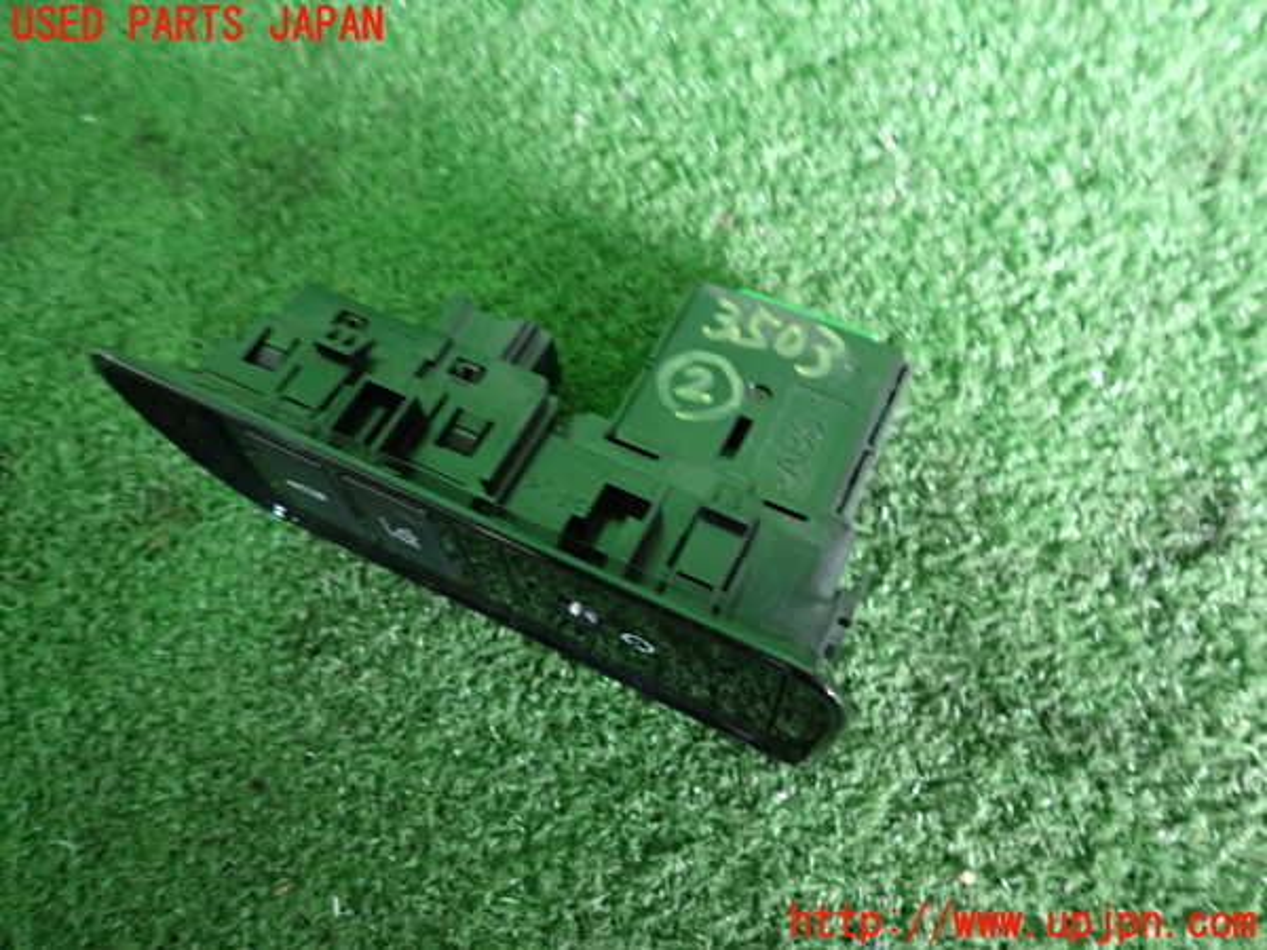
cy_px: 475
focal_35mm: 25
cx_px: 634
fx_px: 915
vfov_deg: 54.9
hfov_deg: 69.4
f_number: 2
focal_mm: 4.5
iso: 500
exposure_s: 1/30
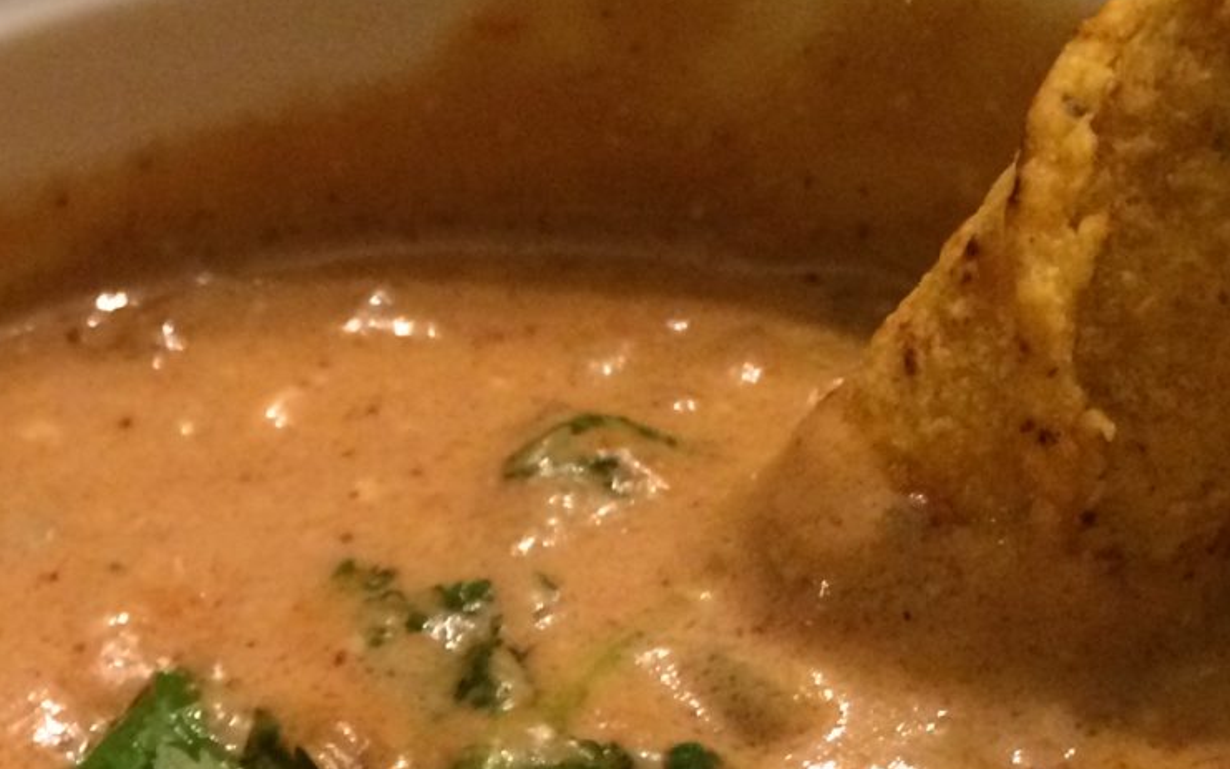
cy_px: 943
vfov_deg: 15.1
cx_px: -163
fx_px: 2782
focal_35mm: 83
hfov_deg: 23.2
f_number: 2.2
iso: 320
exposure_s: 1/24
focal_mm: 4.15
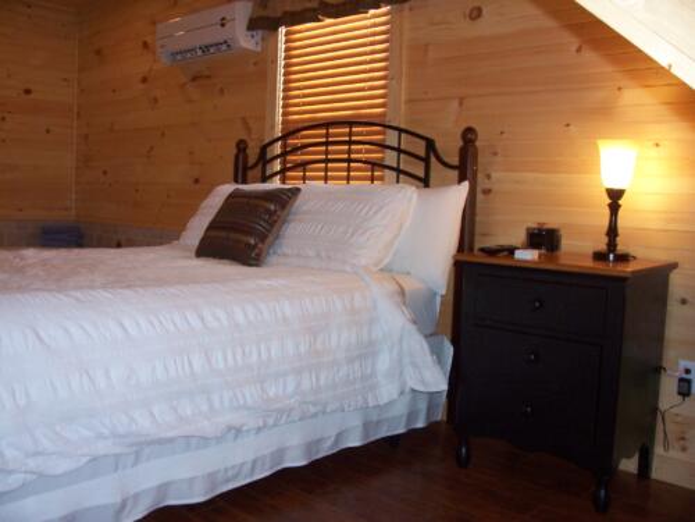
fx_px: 683
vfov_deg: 41.8
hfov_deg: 54.0
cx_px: 348
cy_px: 261
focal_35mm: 34
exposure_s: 1/60
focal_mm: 5.6
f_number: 2.7
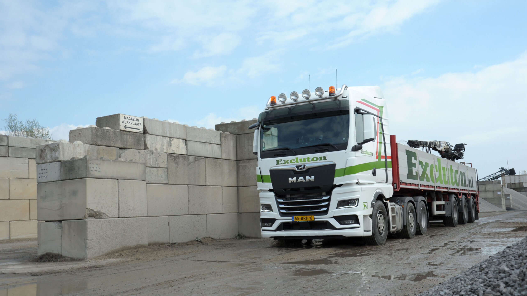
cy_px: 171
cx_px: 264
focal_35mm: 40
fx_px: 559
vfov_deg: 29.7
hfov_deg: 50.5
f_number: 13
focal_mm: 38
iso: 500
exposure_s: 1/640
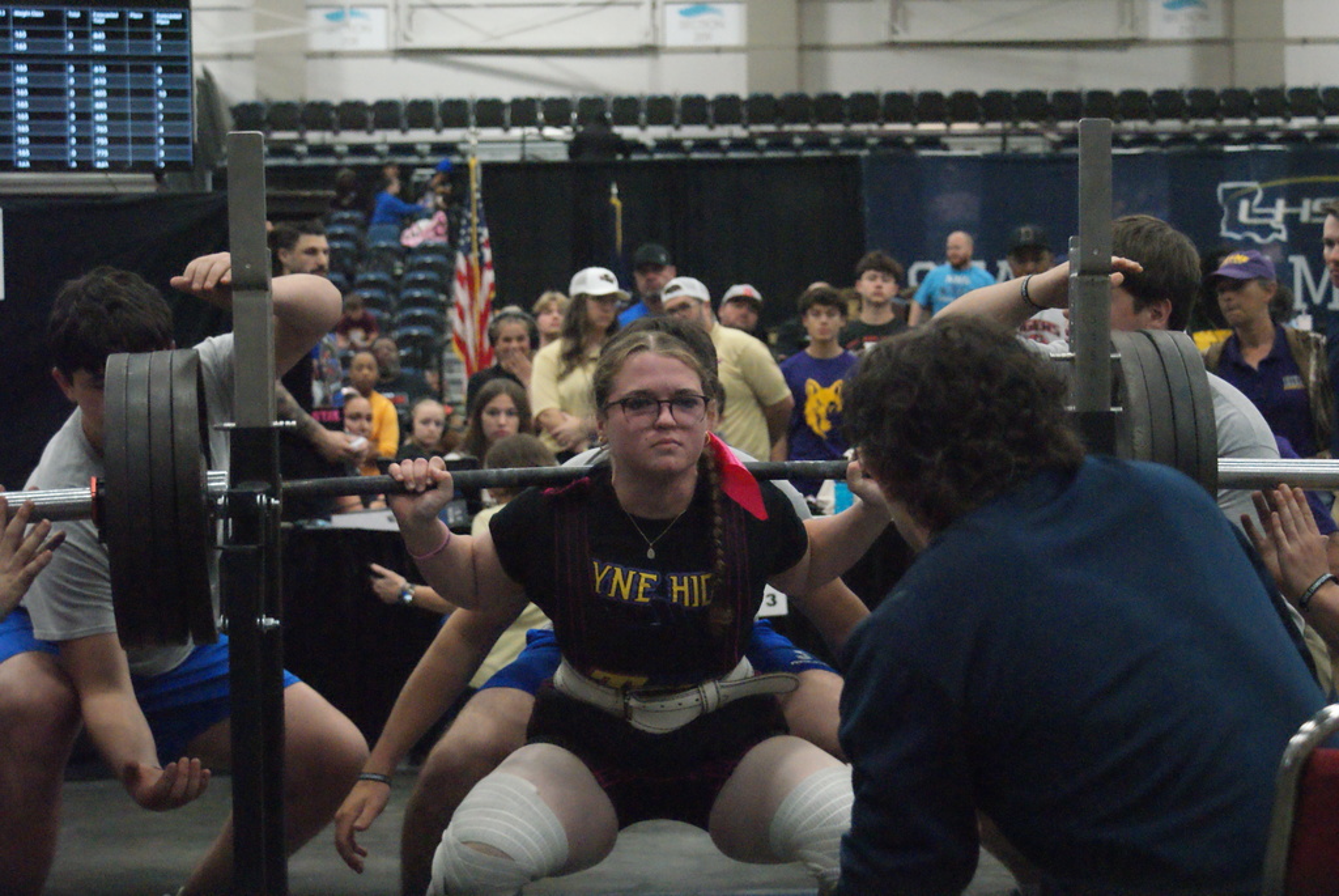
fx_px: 3072
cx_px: 670
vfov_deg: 16.6
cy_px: 448
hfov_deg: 24.6
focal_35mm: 82
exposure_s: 1/80
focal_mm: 55
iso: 3200
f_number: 5.6
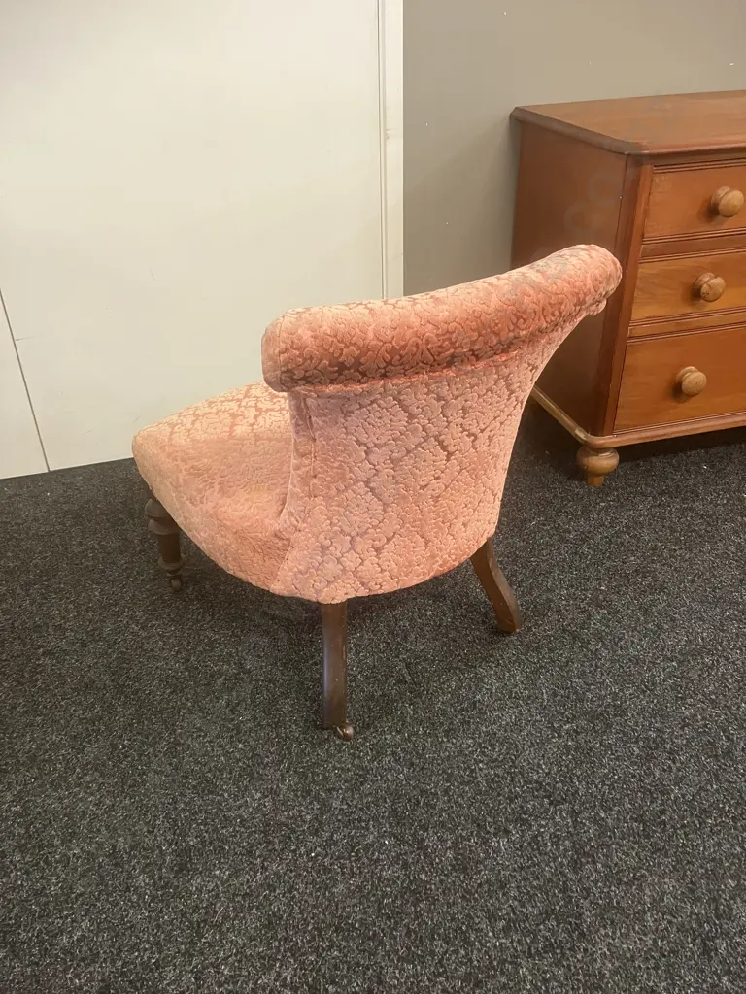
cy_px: 497
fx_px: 805
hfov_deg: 49.7
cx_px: 373
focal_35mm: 28
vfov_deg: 63.4
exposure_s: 1/50
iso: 200
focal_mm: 3.99
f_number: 1.8
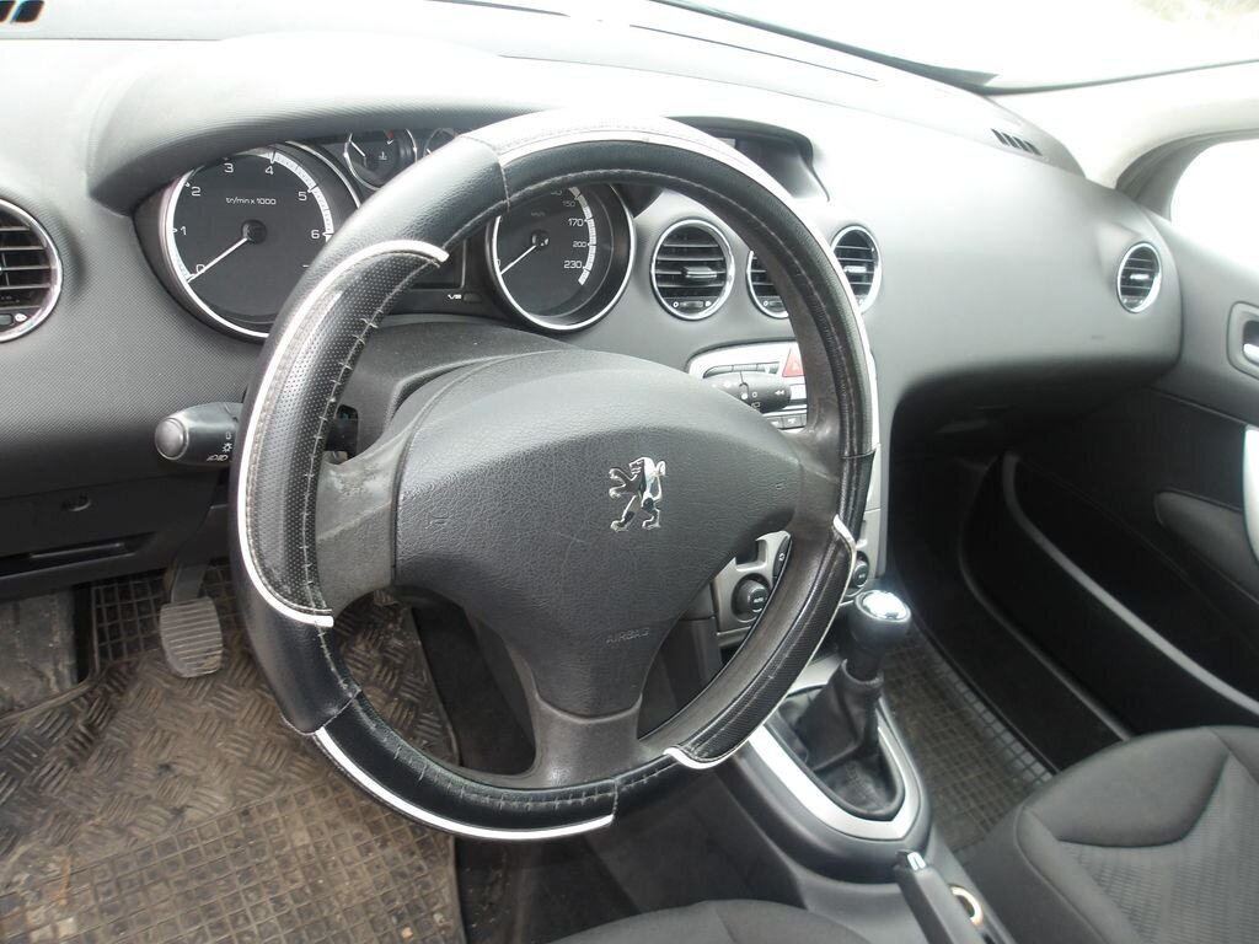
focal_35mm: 27
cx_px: 630
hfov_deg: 65.3
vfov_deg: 51.4
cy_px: 472
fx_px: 982
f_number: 3
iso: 101
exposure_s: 1/30
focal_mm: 4.9
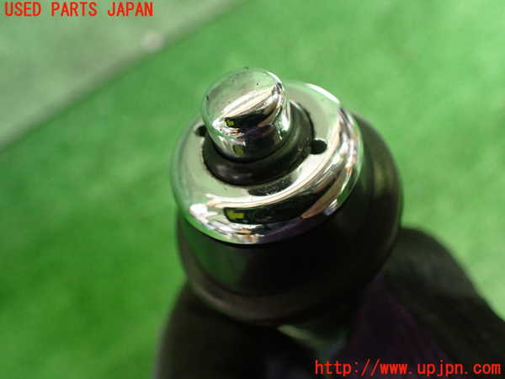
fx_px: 438
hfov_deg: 60.0
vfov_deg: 46.8
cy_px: 190
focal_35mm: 30
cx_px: 252
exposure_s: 1/40
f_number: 2.3
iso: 800
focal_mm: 5.4
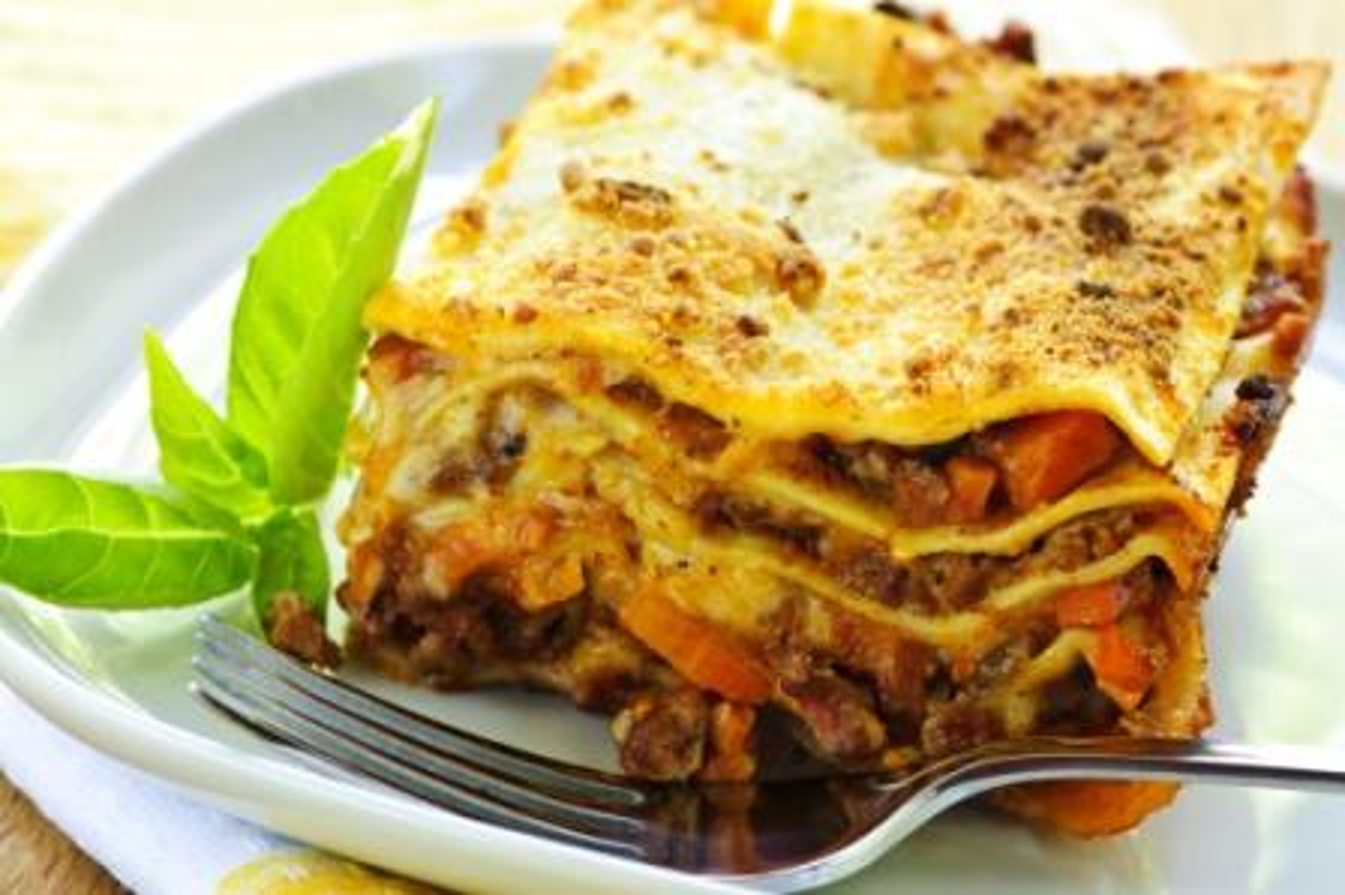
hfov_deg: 13.0
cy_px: 448
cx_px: 672
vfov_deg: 8.7
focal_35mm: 158
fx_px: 5880
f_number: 8
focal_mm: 105
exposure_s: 1/8
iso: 200
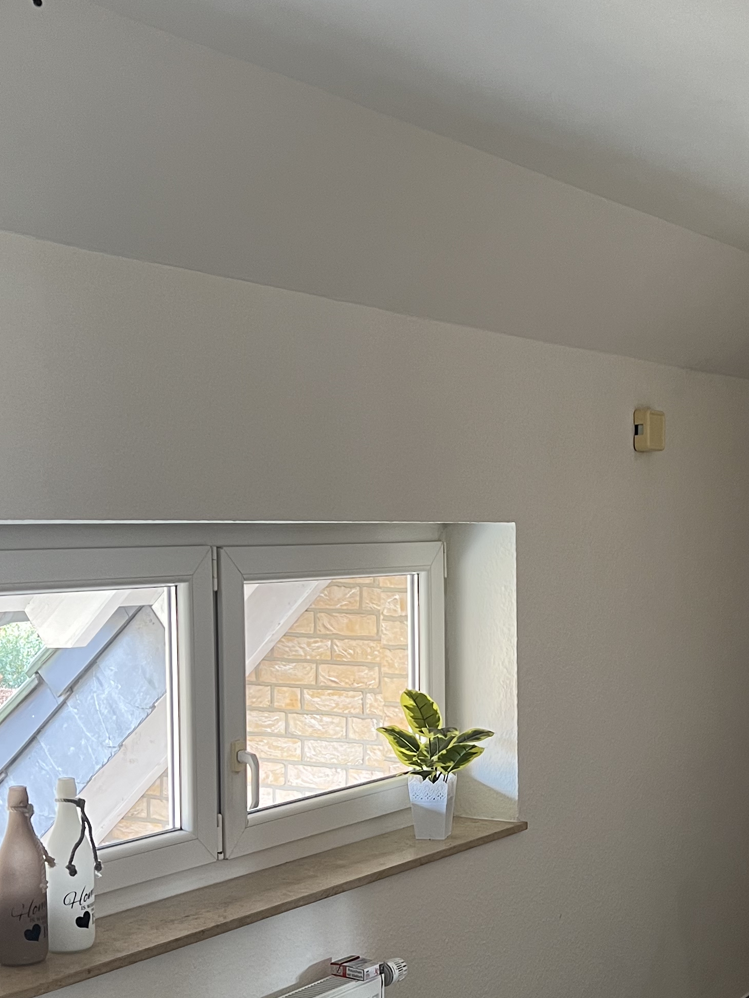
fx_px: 1558
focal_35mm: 54
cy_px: 645
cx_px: 555
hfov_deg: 26.7
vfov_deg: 35.3
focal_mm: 5.7
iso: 160
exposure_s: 1/60
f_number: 1.5
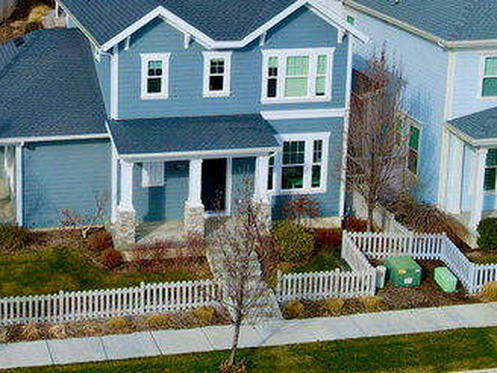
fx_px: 1077
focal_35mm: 75
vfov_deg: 19.5
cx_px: 130
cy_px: 88
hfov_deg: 25.7
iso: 100
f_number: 2.8
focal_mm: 4.5
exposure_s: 1/640
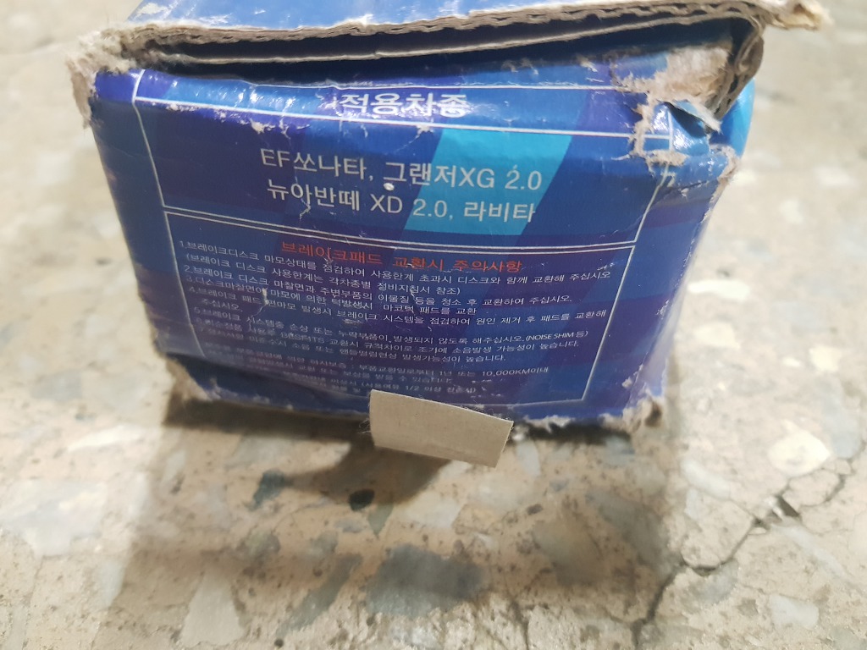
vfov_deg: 53.1
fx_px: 651
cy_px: 325
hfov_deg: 67.3
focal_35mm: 26
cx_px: 434
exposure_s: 1/39
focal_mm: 4.3
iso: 640
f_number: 1.7
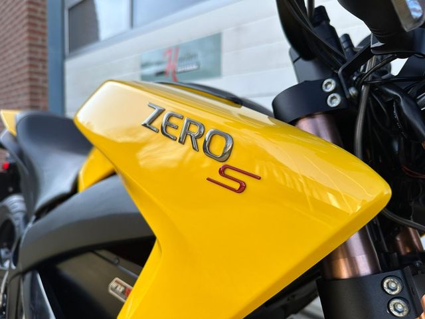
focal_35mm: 24
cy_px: 160
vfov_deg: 56.8
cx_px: 212
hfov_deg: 71.6
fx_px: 295
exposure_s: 1/829
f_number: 1.78
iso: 80
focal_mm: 6.86
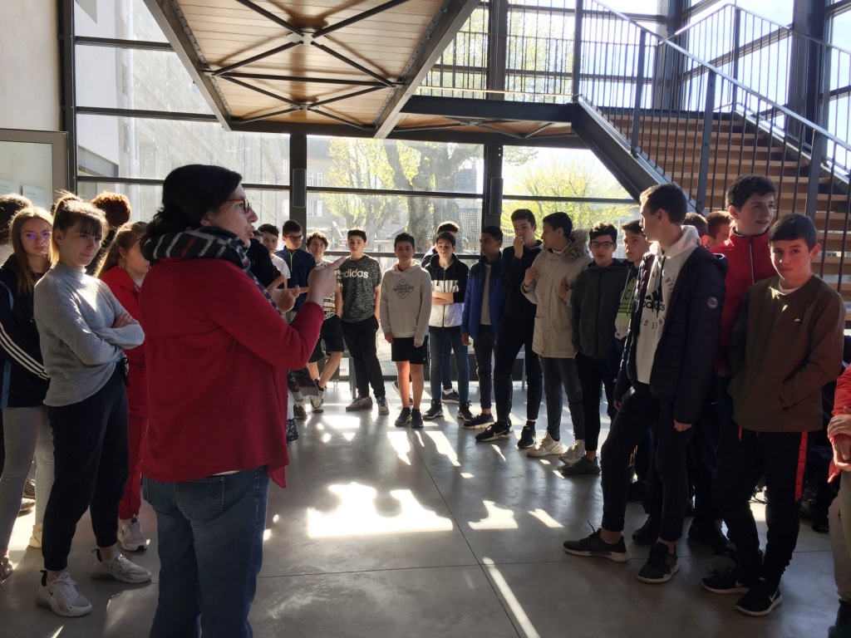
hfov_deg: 61.7
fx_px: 713
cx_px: 426
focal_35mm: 29
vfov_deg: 48.2
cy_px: 319
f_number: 2.2
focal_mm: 4.15
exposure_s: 1/214
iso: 32
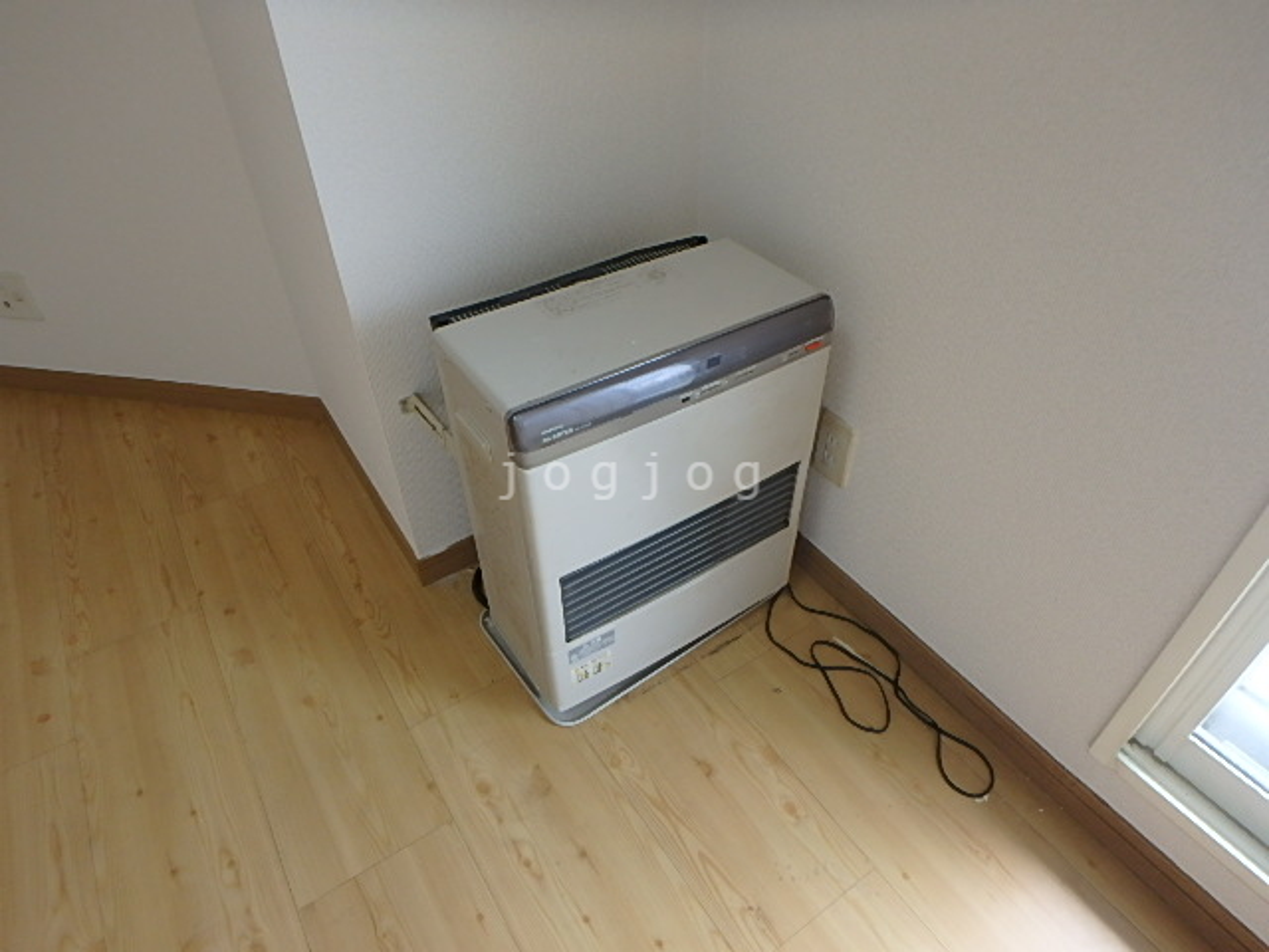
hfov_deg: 79.0
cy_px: 476
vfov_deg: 63.4
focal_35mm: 21
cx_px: 634
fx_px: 770
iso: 160
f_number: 3.5
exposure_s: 1/60
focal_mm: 3.7
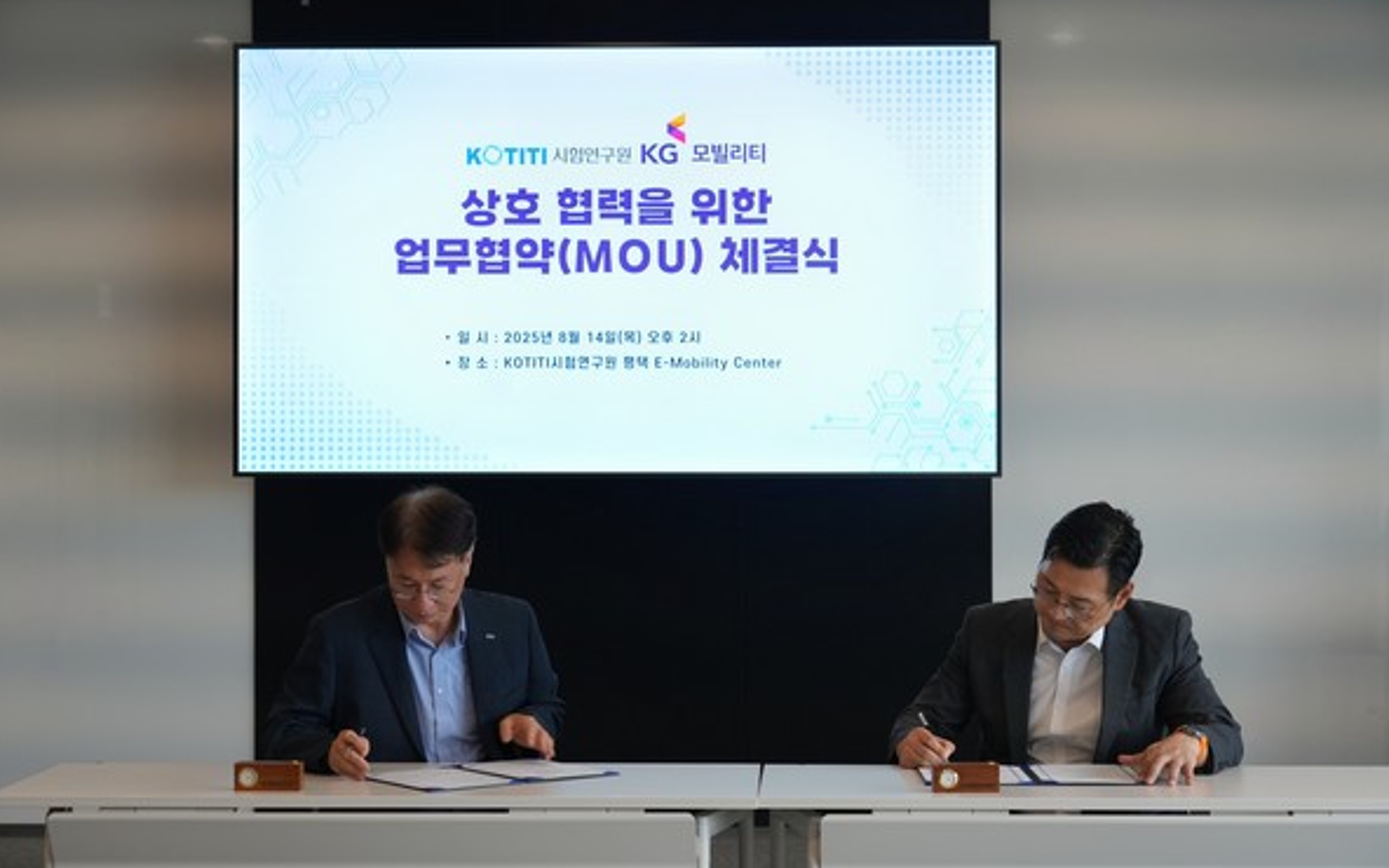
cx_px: 687
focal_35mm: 64
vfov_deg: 20.3
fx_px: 2423
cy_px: 441
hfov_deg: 32.0
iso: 400
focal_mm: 62
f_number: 4.5
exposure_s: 1/80
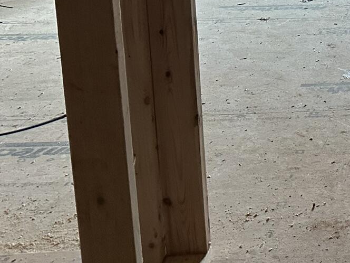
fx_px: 748
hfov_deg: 23.0
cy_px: -58
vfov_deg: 18.8
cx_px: 472
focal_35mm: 74
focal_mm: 6.86
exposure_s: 1/60
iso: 400
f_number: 1.78
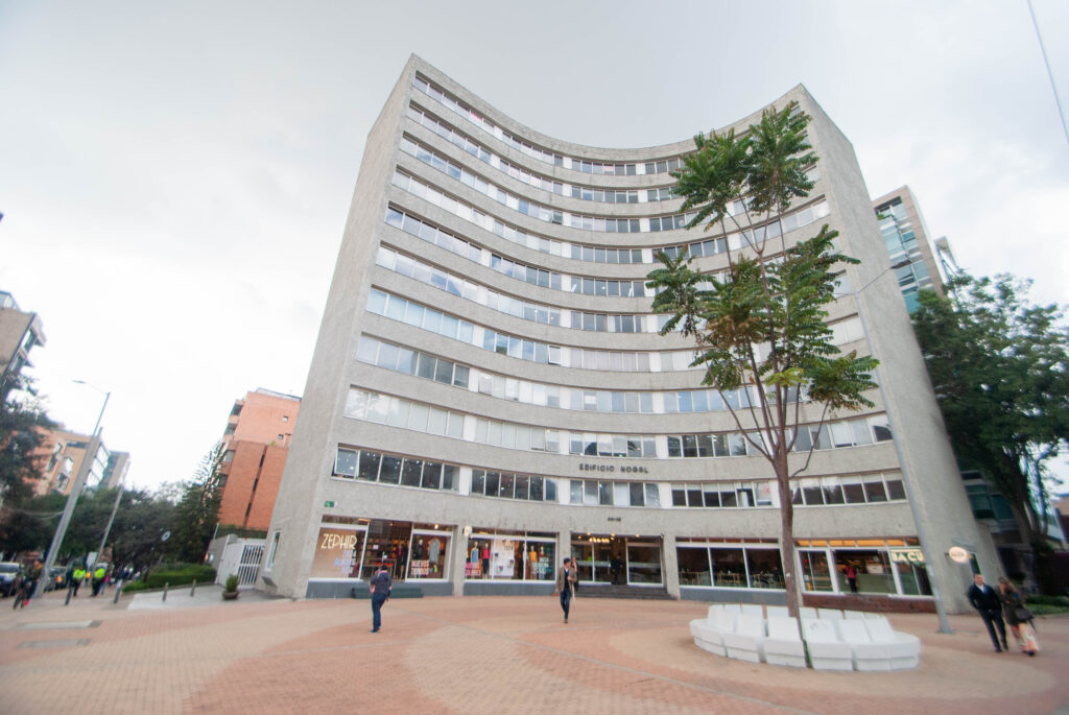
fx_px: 446
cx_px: 534
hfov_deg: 100.3
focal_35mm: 15
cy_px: 358
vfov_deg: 77.5
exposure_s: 1/320
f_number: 5
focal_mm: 10
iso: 100
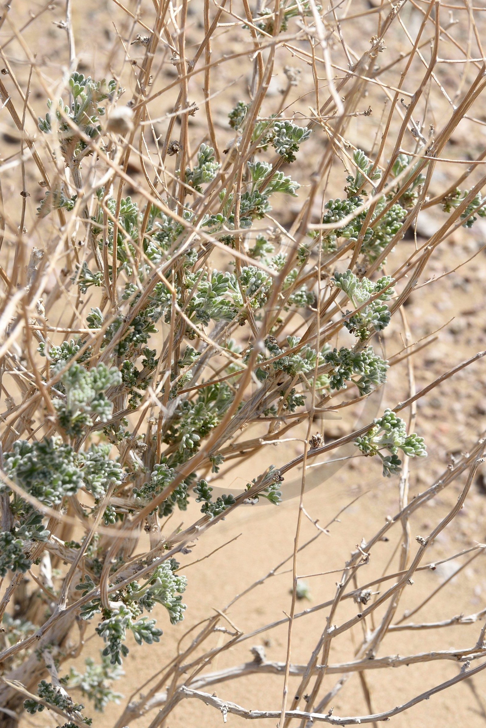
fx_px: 1417
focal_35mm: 70
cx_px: 243
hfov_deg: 19.5
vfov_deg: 28.8
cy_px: 364
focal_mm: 70
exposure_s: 1/100
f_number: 16
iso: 200
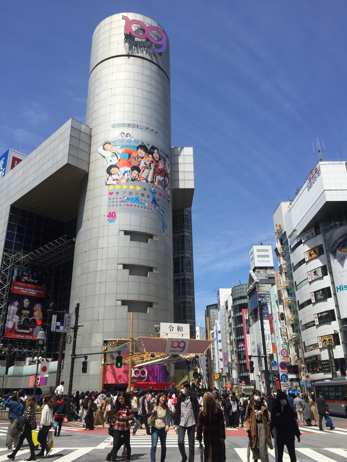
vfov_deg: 61.7
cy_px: 231
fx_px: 388
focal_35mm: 29
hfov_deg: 48.2
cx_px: 174
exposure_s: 1/2639
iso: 32
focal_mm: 4.15
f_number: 2.2
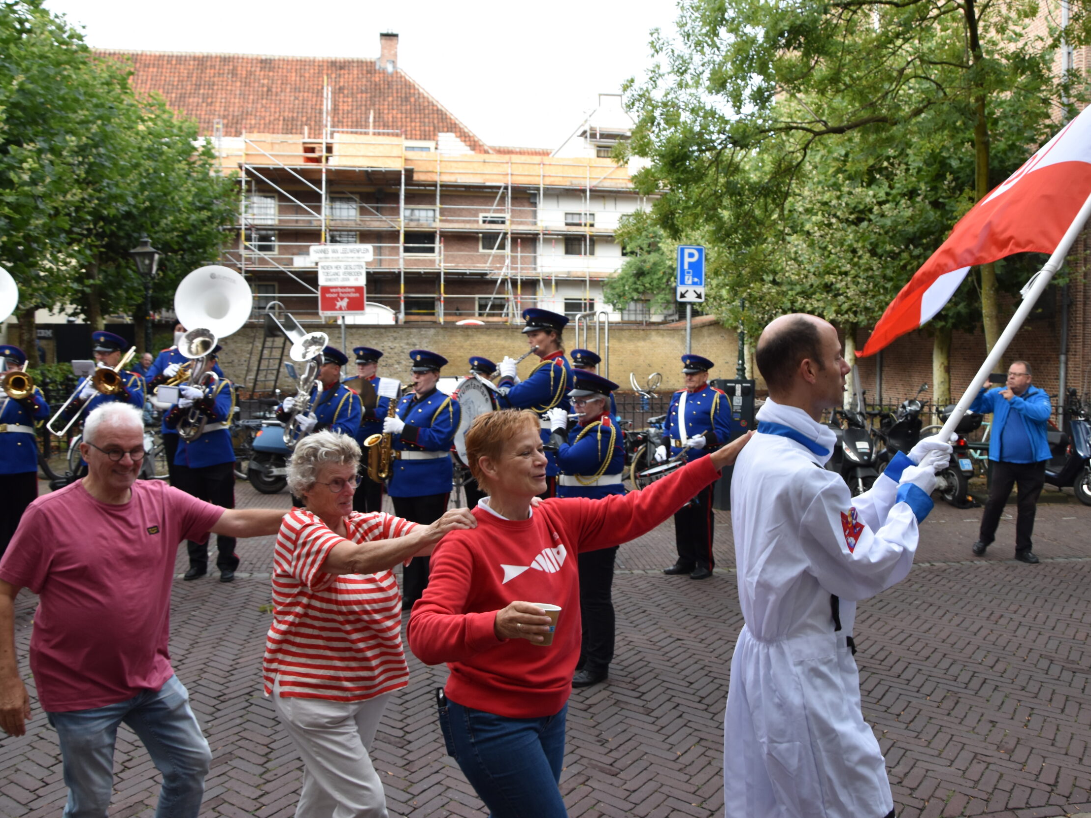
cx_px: 583
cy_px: 406
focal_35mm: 30
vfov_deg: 46.8
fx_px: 946
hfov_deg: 59.9
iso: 400
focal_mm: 18
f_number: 6.3
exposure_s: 1/160
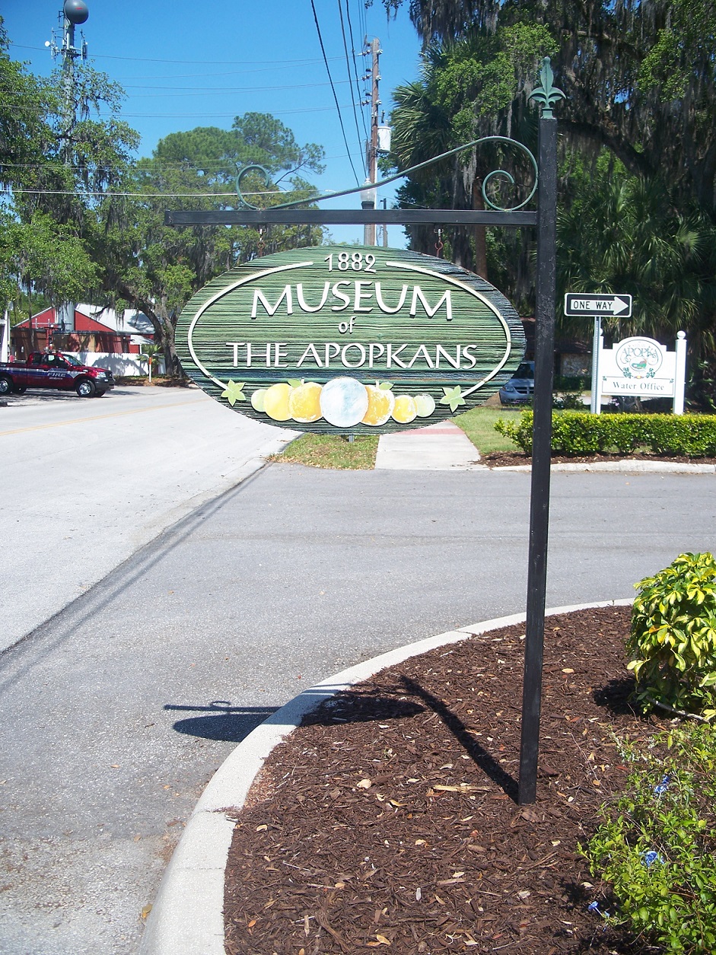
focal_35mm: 37
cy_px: 478
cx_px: 358
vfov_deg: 50.1
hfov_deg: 38.7
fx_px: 1021
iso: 64
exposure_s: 1/640
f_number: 2.8
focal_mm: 7.8
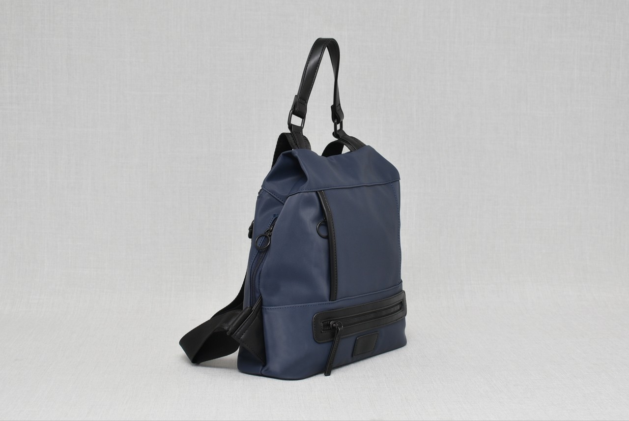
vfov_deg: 22.7
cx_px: 314
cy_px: 210
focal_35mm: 60
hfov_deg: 33.4
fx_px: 1049
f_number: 5.6
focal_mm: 40
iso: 100
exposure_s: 1/60
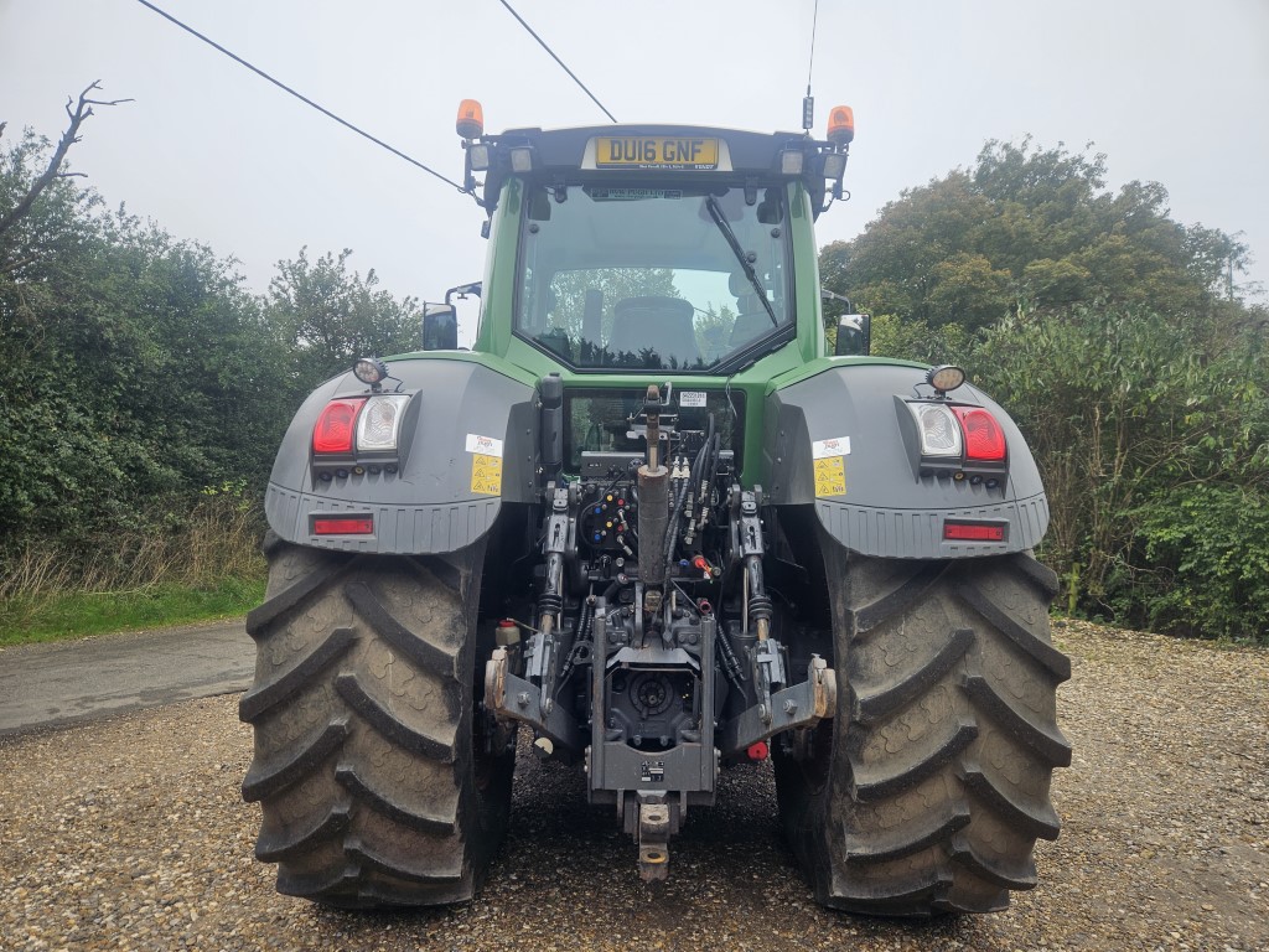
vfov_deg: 58.9
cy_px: 476
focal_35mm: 23
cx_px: 634
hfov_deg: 73.9
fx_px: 843
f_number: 1.8
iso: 25
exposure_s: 1/281
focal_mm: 5.4
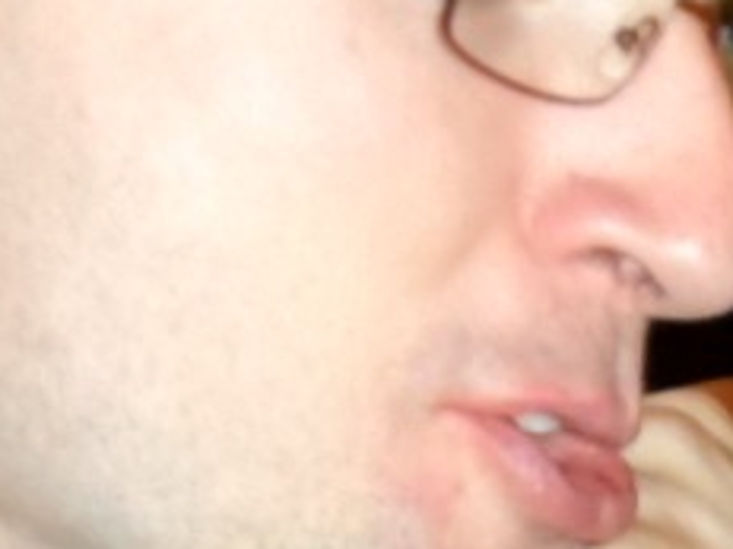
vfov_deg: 3.2
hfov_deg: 4.2
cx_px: 1514
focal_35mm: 462
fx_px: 9778
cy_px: 838
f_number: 4.6
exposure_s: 1/15
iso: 640
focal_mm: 17
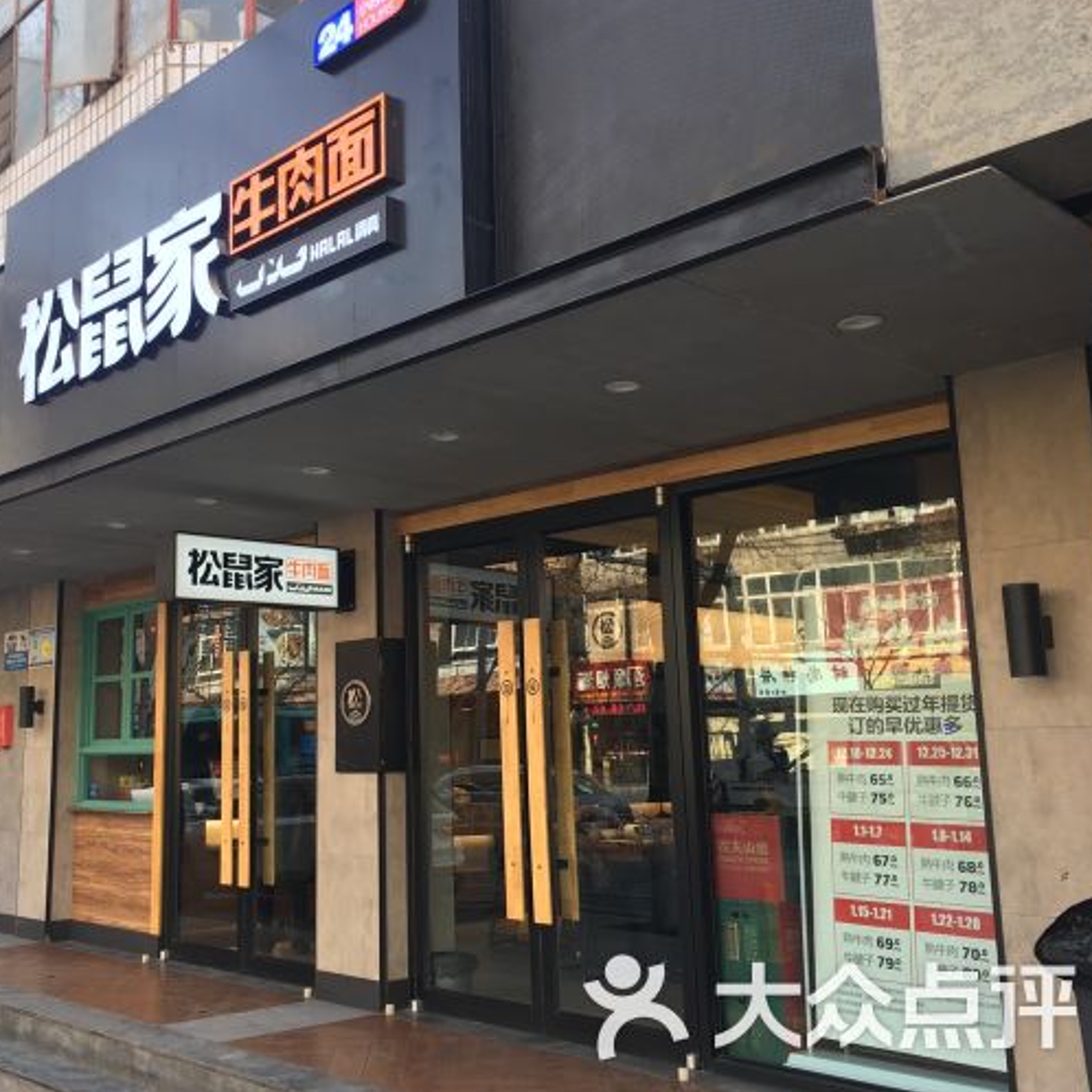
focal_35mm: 36
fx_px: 1285
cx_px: 366
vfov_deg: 46.0
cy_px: 545
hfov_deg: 45.4
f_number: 2.2
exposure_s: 1/100
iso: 25
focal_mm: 4.15
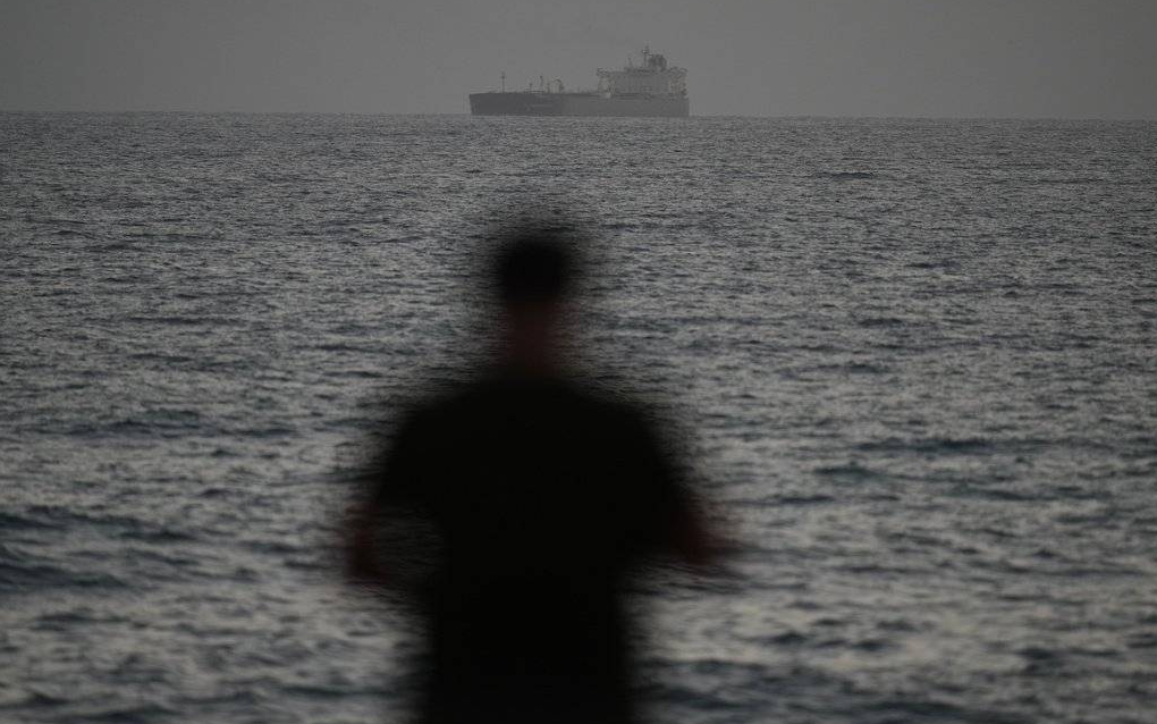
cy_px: 354
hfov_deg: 5.1
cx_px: 580
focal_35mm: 409
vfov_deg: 3.2
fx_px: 12899
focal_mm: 400
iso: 1000
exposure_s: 1/800
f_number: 2.8
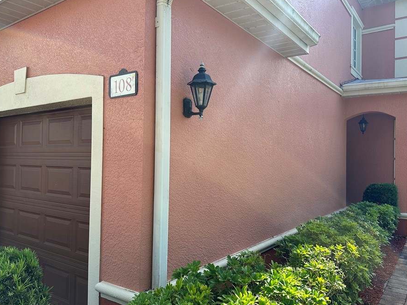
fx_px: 329
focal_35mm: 28
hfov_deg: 63.4
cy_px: 159
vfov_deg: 49.7
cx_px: 210
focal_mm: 6.86
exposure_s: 1/1562
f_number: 1.78
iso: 80
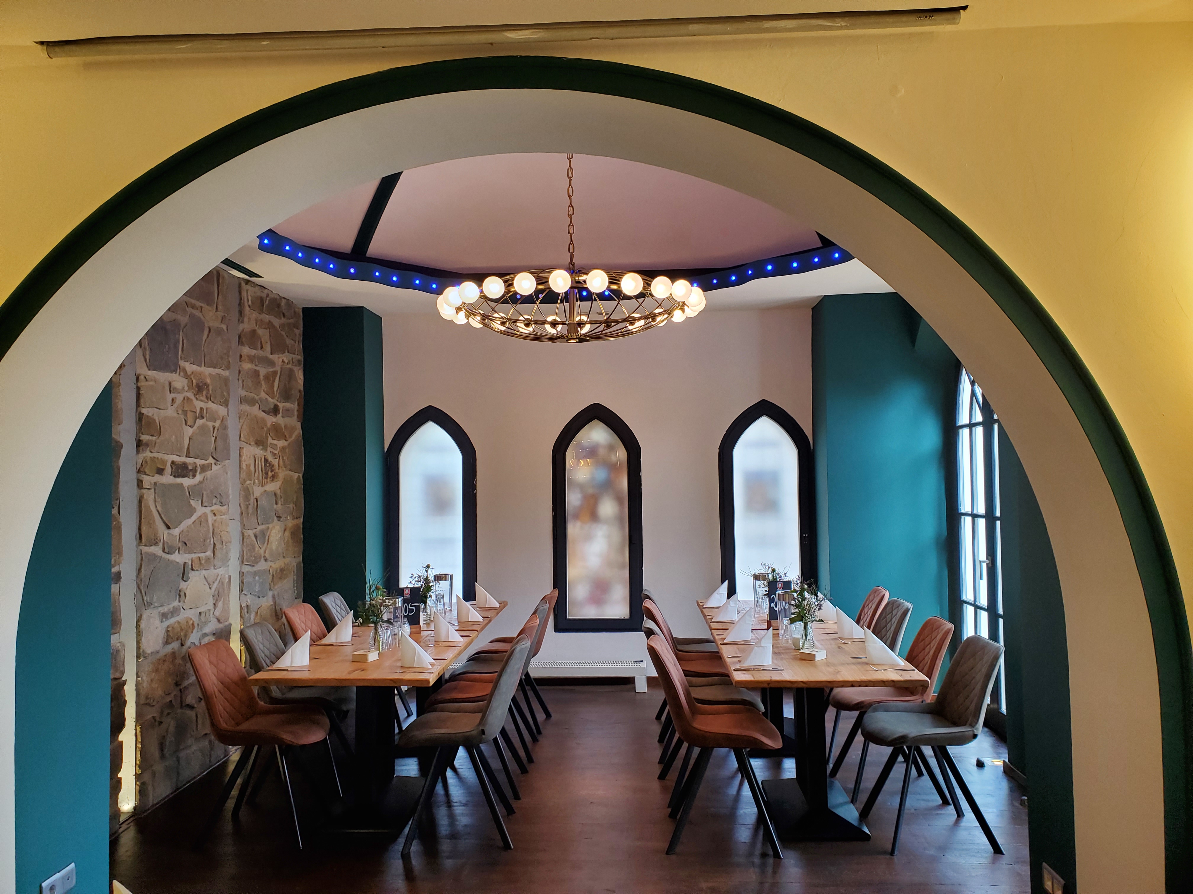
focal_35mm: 26
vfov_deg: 53.1
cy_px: 447
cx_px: 596
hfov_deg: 67.3
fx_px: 896
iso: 125
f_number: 2.4
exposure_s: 1/100
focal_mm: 4.3
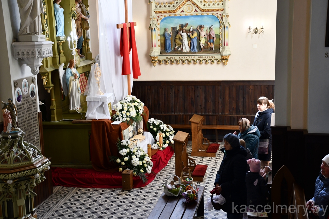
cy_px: 110
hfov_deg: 35.0
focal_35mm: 57
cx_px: 164
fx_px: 521
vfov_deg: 23.8
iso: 800
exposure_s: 1/200
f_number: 4.2
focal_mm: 38
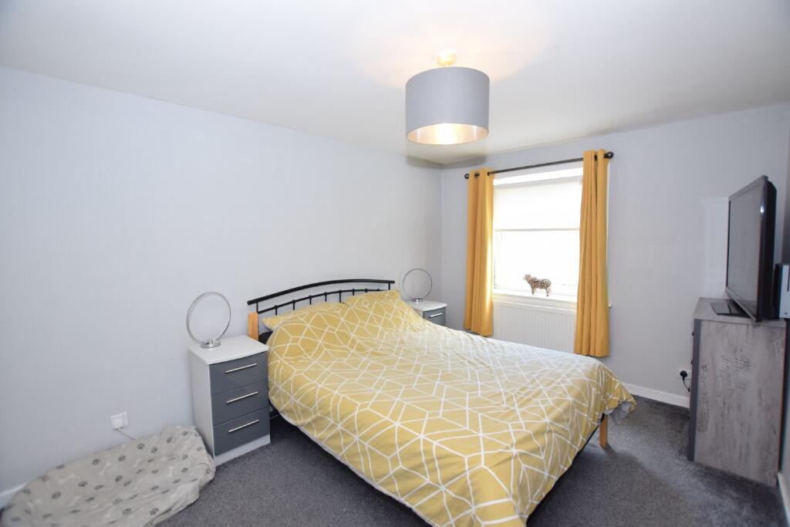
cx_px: 395
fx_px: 329
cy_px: 264
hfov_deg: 100.4
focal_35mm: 15
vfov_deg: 77.3
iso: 400
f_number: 4
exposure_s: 1/60
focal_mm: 10
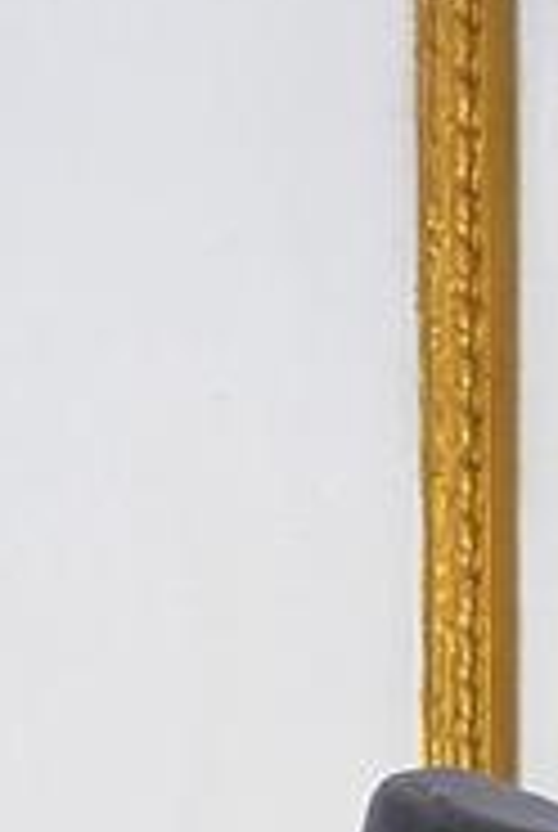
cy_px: 2451
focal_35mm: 233
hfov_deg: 5.9
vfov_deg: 7.7
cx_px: 562
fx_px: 5397
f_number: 5
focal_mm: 36
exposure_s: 1/125
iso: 500
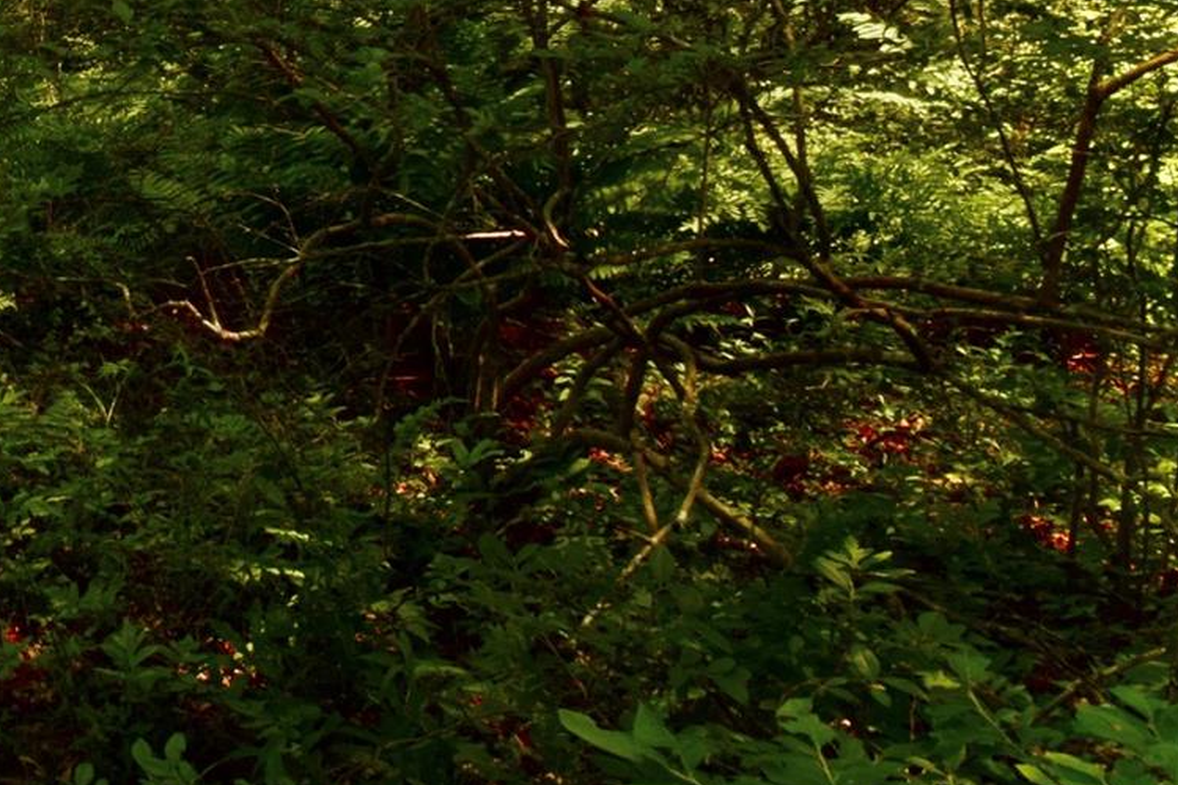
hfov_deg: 33.0
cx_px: -399
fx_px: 1341
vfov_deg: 29.3
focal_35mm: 41
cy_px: -84
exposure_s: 1/30
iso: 360
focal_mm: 10
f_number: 18
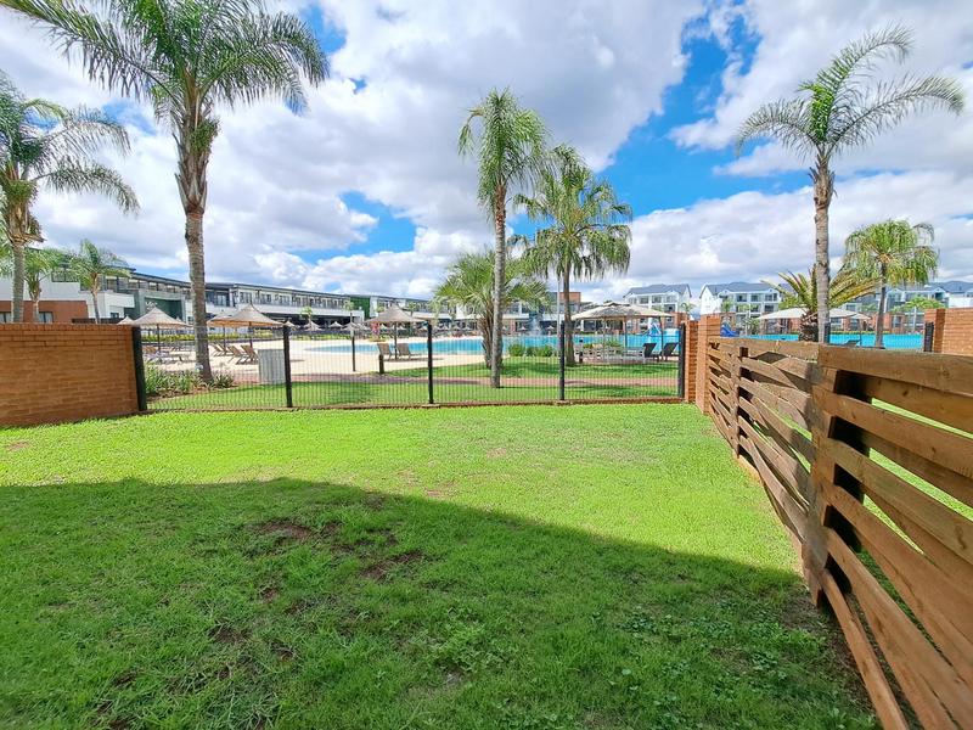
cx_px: 486
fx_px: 365
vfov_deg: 89.9
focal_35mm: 13
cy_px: 365
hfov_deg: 106.2
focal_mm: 1.74
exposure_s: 1/963
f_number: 2.2
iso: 50
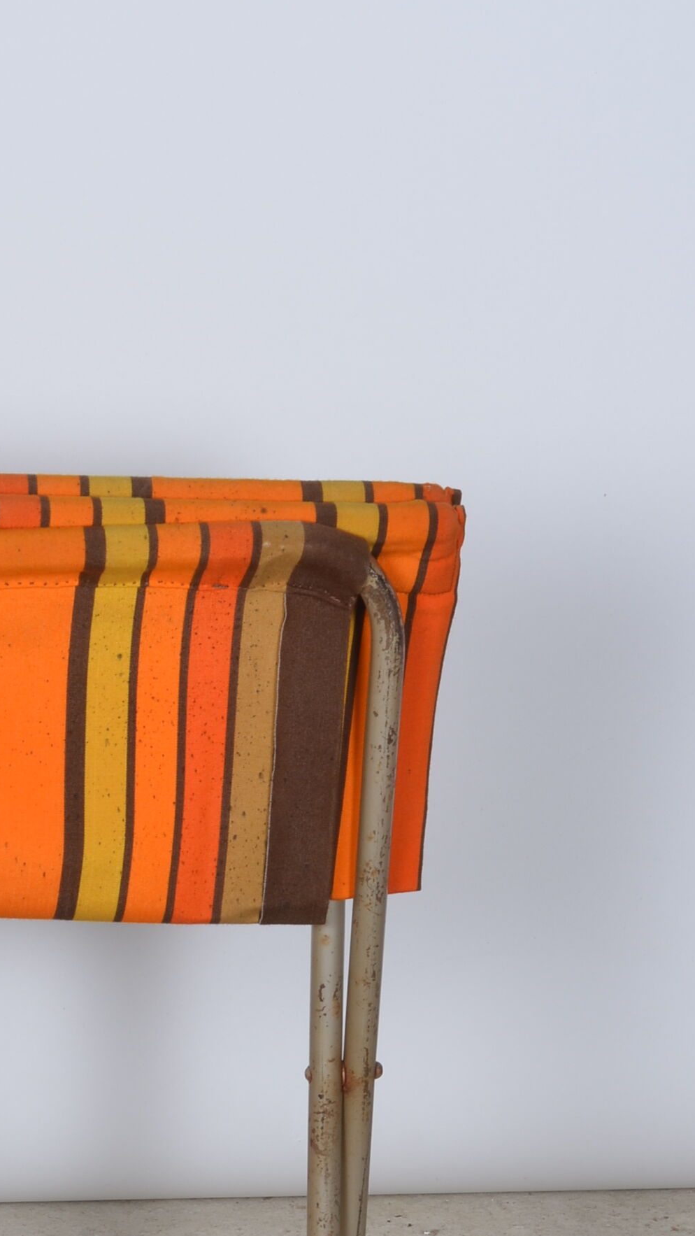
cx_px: -69
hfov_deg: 7.4
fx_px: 5373
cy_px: 1151
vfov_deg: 13.0
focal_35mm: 164
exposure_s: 1/125
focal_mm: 50
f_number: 11
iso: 100
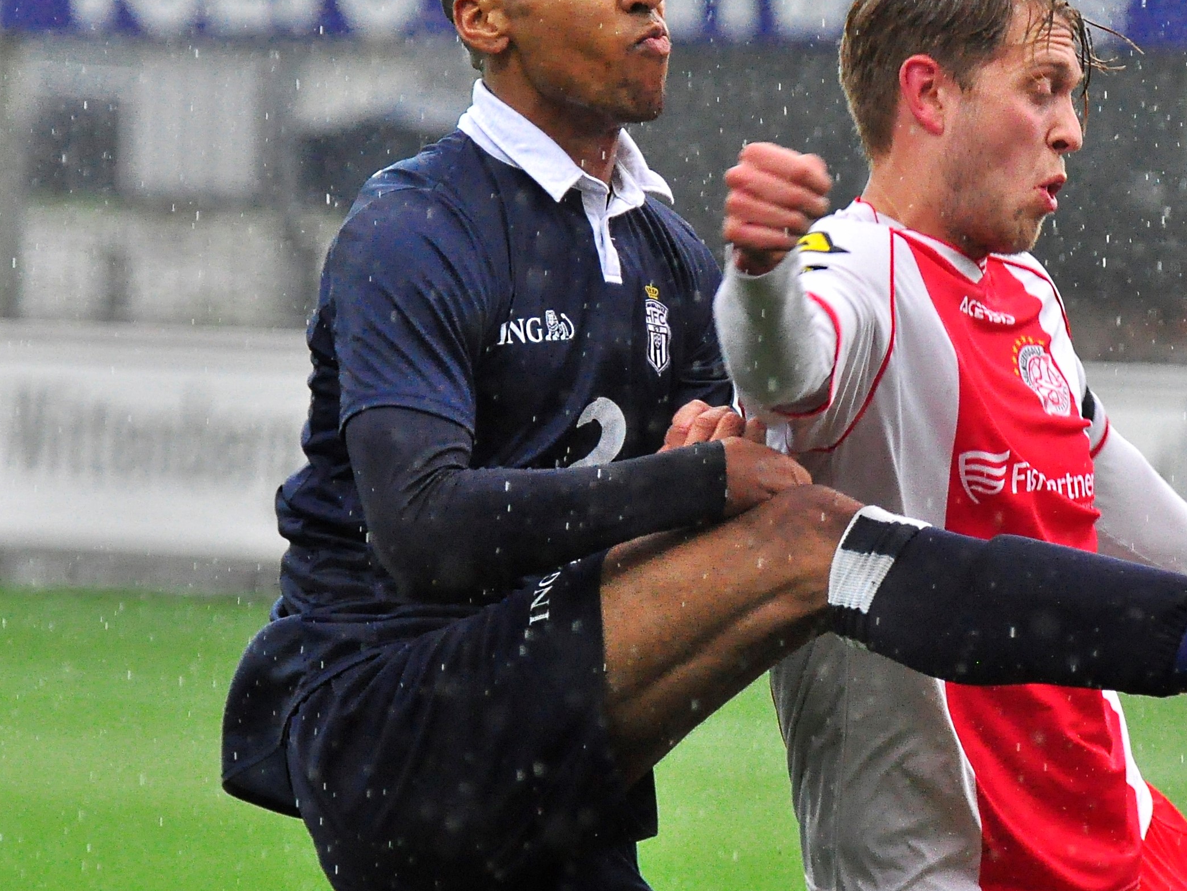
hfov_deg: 4.3
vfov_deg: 3.2
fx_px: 15980
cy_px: 528
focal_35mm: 466
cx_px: 954
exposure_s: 1/800
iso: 1600
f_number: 4
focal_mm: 170
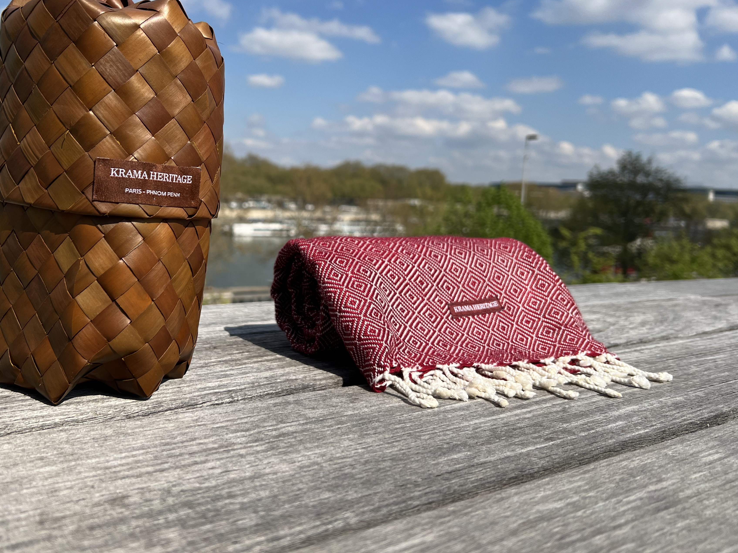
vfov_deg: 45.2
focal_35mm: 31
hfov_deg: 58.0
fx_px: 661
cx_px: 307
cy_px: 224
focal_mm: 5.7
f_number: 1.5
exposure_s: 1/5882
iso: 50
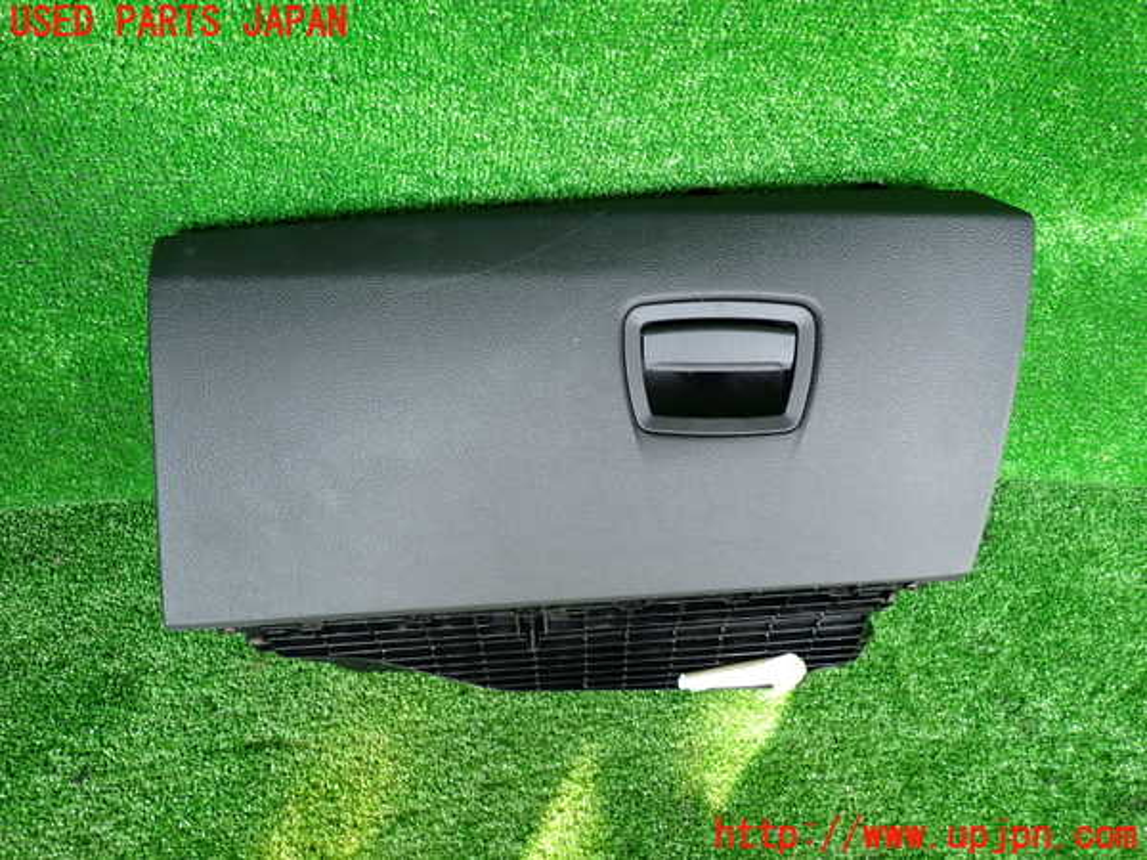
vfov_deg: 54.9
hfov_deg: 69.4
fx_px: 828
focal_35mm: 25
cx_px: 574
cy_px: 430
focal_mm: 4.5
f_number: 2
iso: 200
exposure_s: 1/125
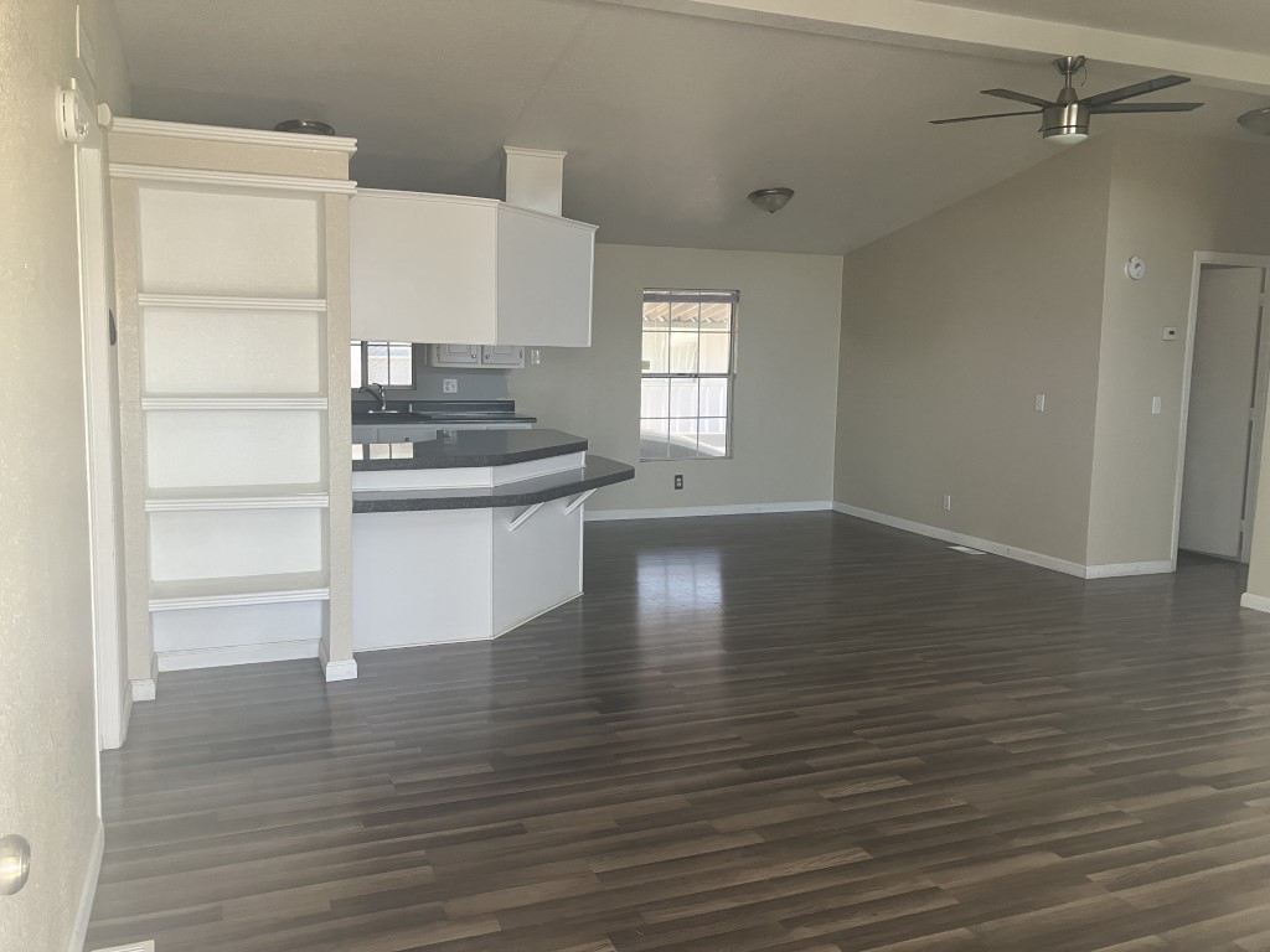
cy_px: 476
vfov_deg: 49.7
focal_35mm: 28
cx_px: 635
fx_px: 1027
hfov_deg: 63.4
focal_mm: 3.99
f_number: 1.8
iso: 100
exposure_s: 1/60
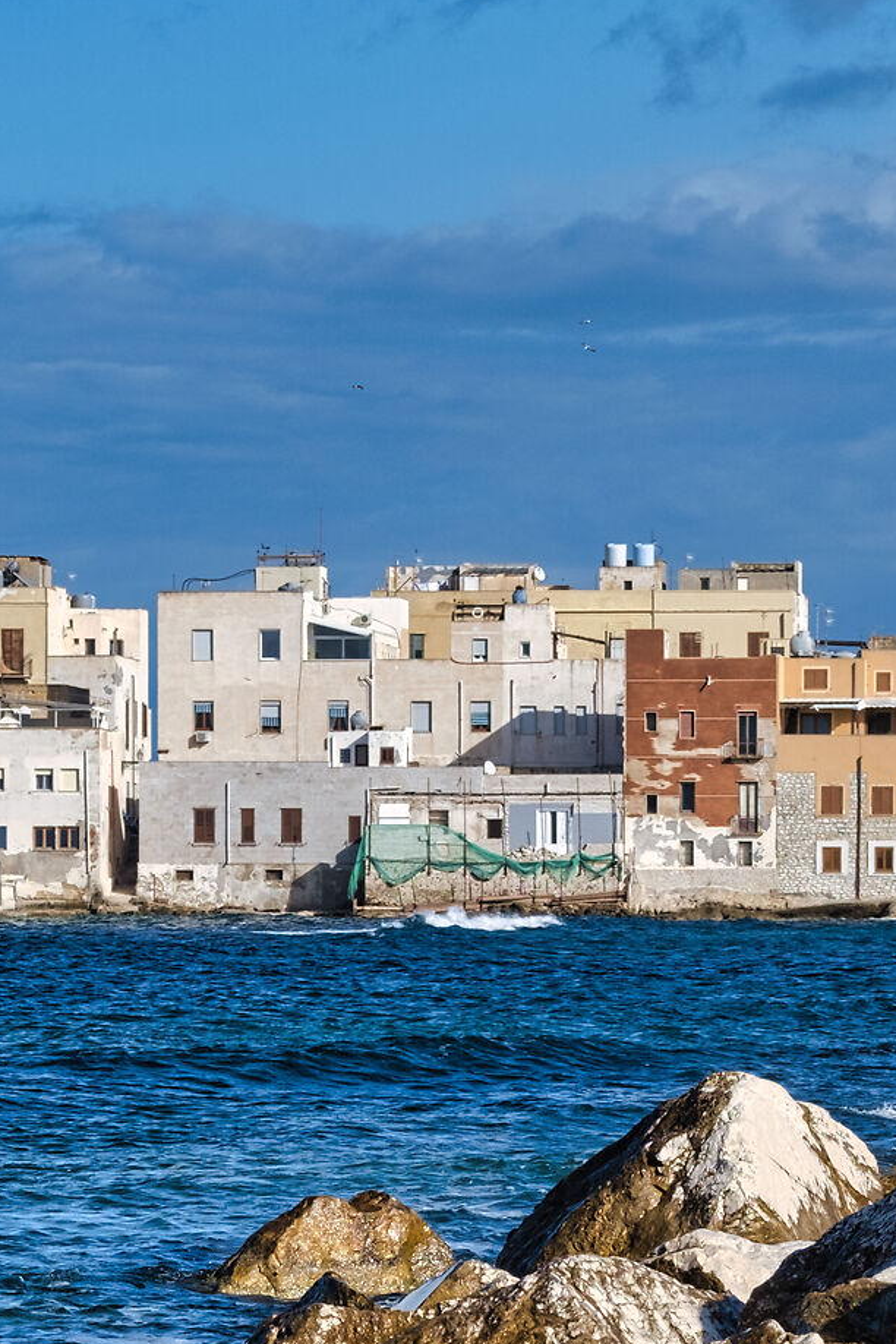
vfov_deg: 10.4
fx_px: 7317
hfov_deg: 7.0
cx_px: 417
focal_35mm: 196
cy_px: 1468
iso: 160
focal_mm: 50
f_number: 8
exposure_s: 1/480
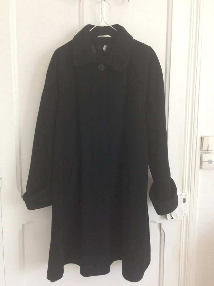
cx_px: 107
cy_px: 143
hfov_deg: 48.2
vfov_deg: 61.7
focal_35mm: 29
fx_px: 239
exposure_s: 1/33
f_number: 2.2
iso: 200
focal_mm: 4.15
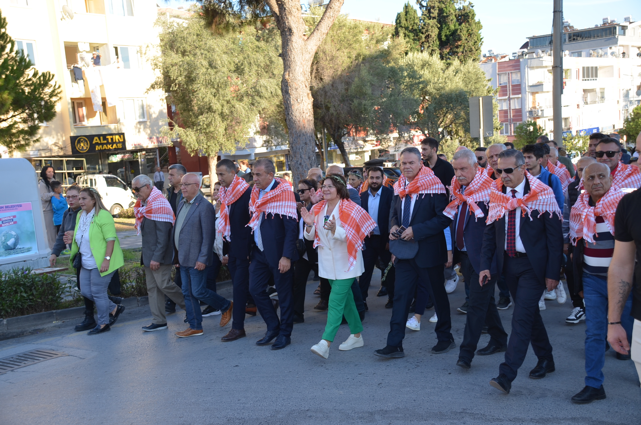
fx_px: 746
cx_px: 320
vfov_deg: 31.8
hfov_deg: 46.5
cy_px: 212
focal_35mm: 42
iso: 110
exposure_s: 1/200
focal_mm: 28
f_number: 4
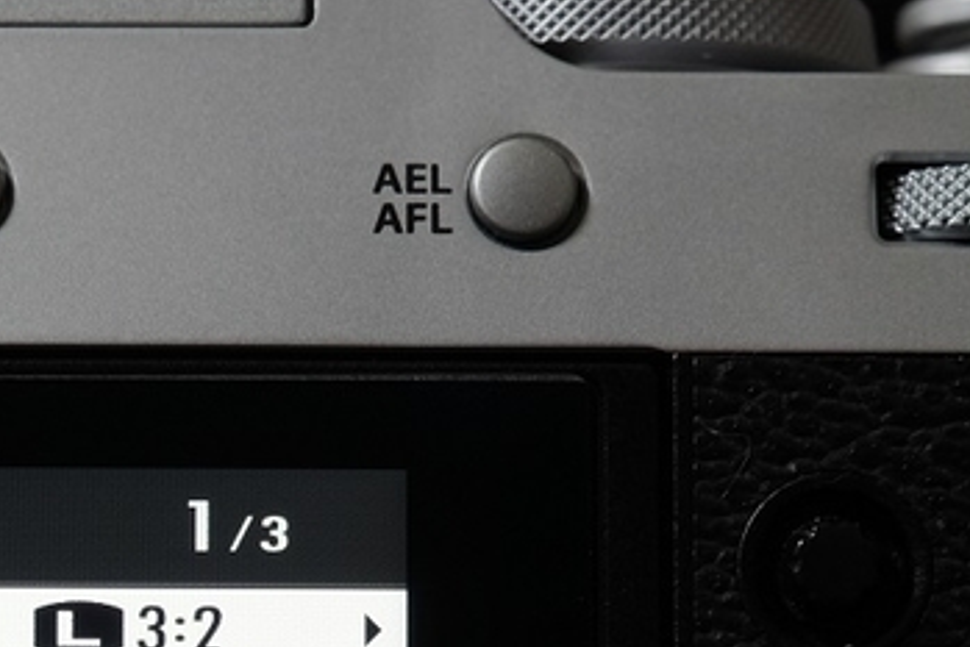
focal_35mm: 182
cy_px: 902
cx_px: 211
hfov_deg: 11.3
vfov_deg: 7.4
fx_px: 4906
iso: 400
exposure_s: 1/5.3
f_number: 5.6
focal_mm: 35
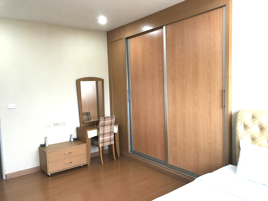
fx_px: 217
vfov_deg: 49.7
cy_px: 100
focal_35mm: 28
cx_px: 134
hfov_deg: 63.4
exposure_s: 1/25
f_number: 1.8
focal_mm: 3.99
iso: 32
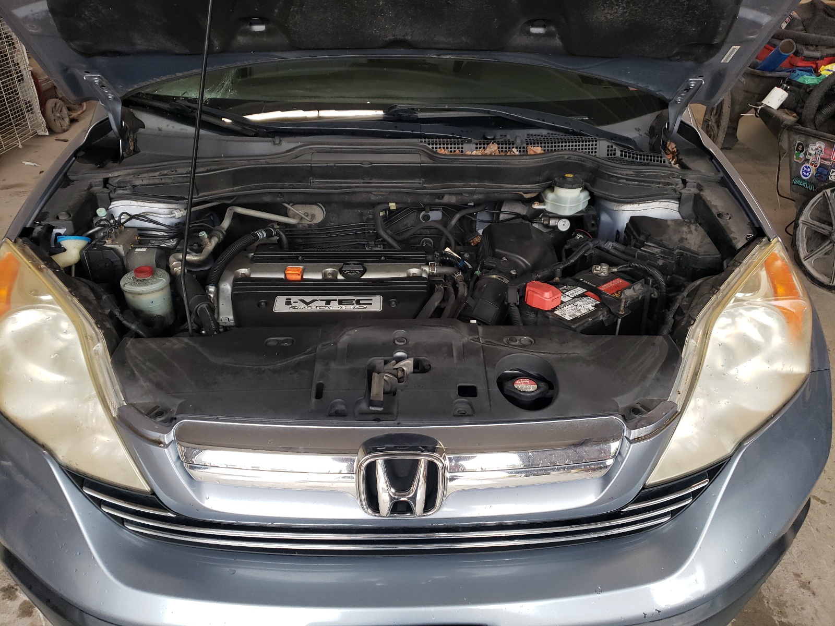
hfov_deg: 67.3
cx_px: 418
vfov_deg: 53.1
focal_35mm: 26
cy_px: 313
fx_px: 627
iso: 75
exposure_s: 1/120
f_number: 1.5
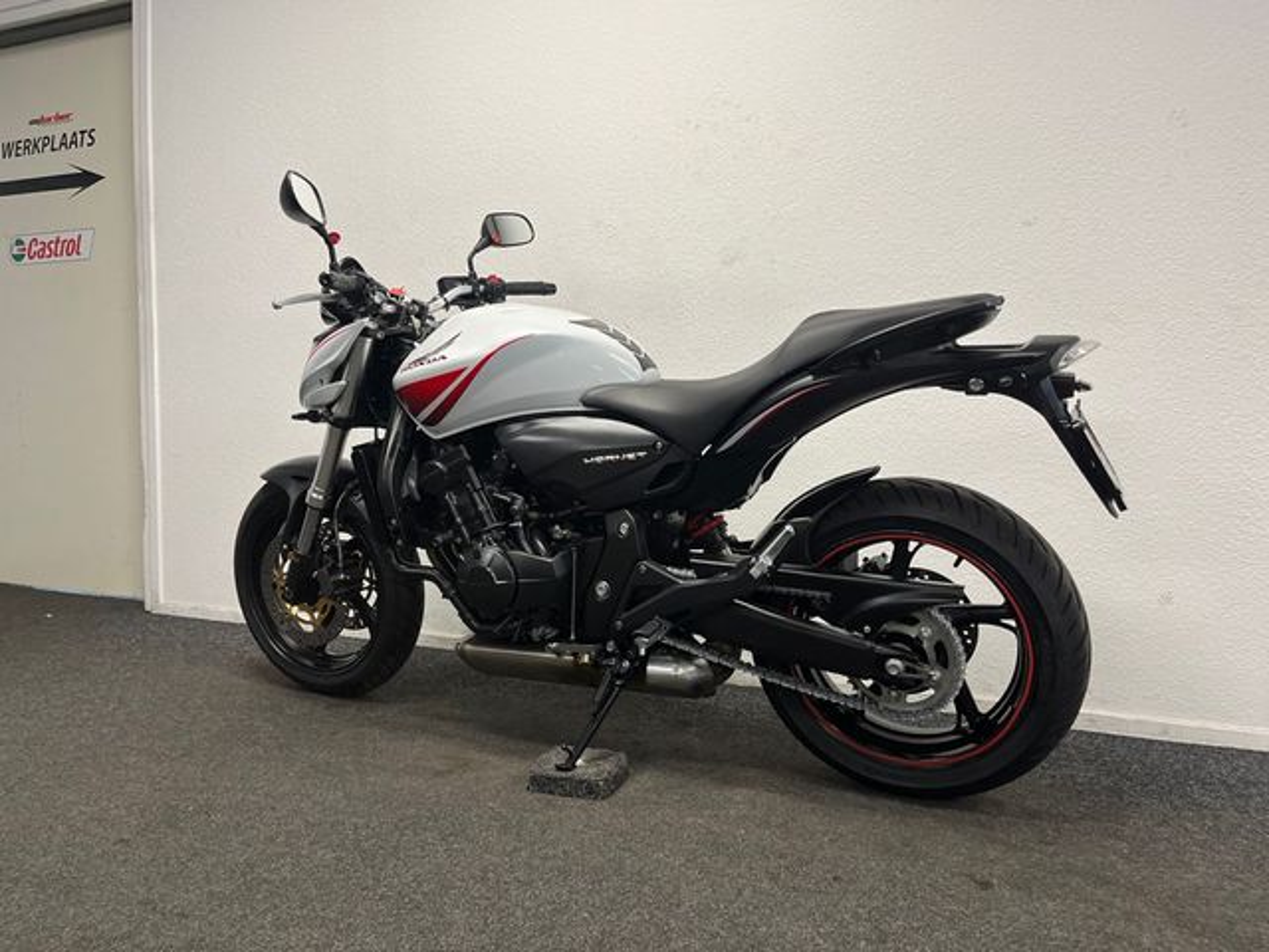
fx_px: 953
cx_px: 634
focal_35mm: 26
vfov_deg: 53.1
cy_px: 476
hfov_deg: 67.3
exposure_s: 1/100
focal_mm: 5.1
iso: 125
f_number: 1.6
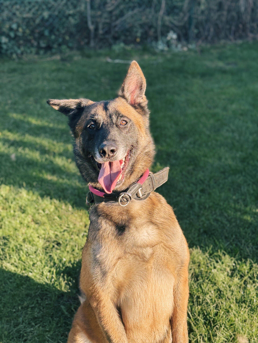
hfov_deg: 30.3
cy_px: 172
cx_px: 129
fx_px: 477
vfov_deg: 39.7
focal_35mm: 48
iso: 64
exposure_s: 1/822
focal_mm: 6.76
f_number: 1.78
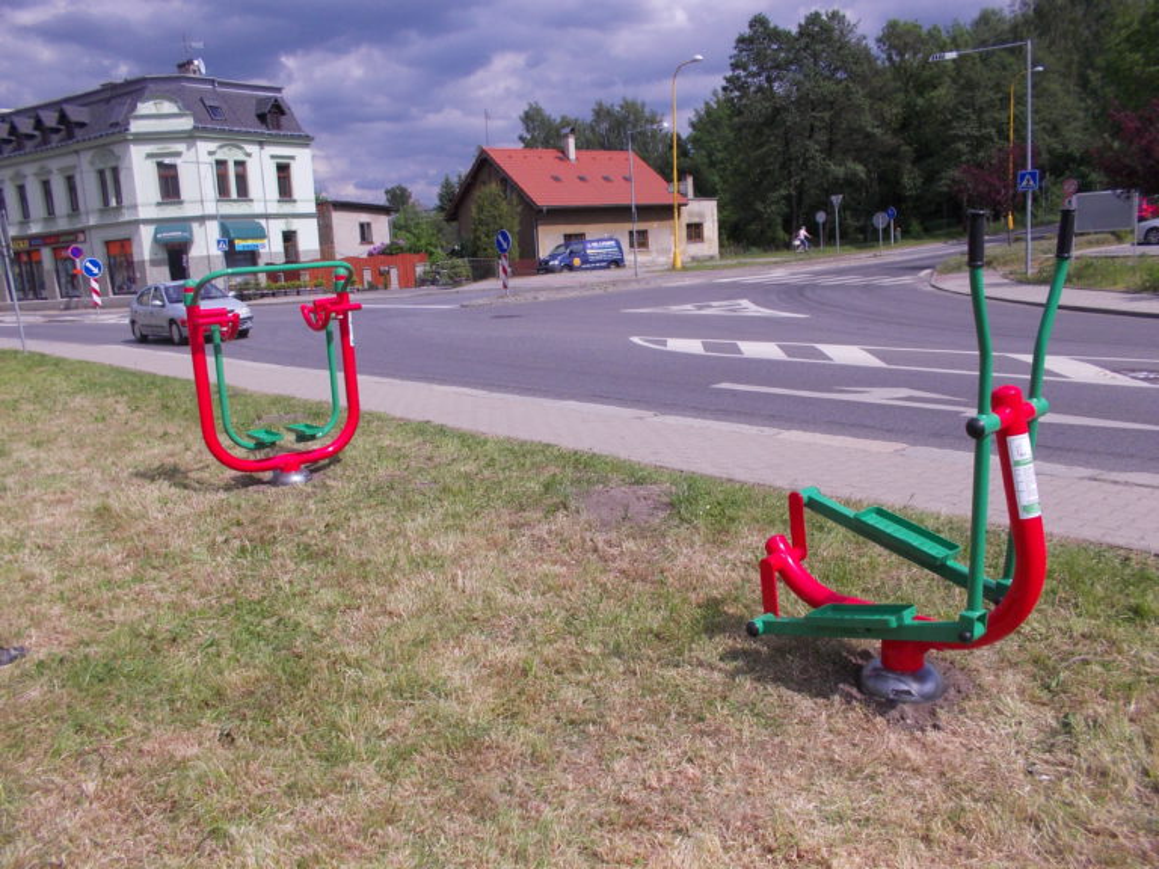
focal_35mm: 29
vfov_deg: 48.2
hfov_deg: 61.7
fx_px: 971
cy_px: 434
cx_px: 580
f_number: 3.3
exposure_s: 1/1000
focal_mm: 4.1
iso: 80
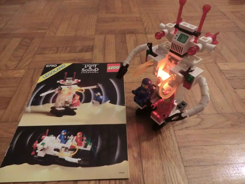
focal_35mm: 24
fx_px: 170
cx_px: 122
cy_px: 92
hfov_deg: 71.6
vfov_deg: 56.8
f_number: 3.2
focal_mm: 4.3
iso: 800
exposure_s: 1/10
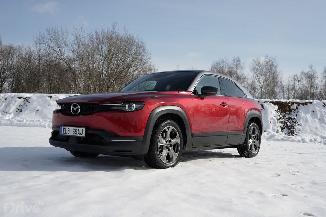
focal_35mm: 37
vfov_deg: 35.9
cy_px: 108
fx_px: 335
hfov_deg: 51.9
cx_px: 163
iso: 100
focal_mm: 37
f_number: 8
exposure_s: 1/400
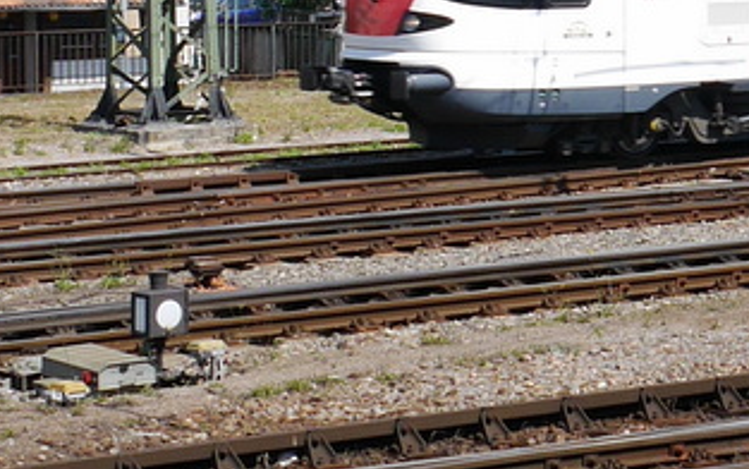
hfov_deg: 15.0
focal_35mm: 122
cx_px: 1326
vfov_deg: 10.4
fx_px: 2492
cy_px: -245
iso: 160
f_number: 7.1
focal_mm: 15
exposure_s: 1/400
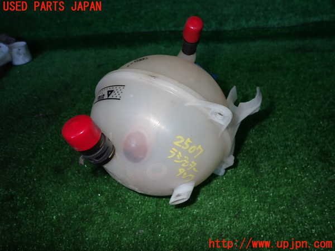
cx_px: 168
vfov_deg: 54.9
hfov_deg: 69.4
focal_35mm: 25
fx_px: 242
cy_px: 126
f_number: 5.6
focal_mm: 4.5
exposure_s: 1/30
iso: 200
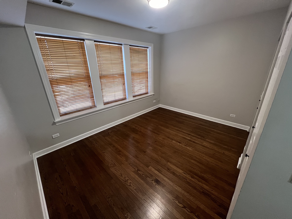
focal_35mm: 13
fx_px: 110
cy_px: 110
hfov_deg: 106.2
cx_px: 146
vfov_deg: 89.9
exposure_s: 1/60
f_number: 1.8
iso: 320
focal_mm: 1.57
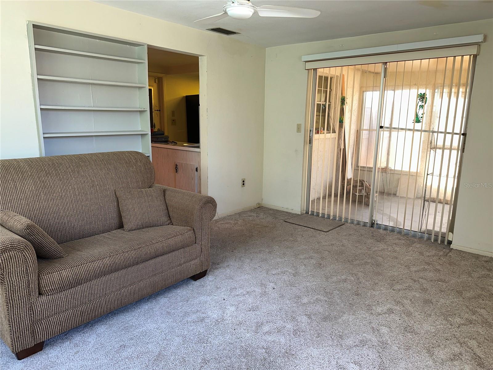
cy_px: 185
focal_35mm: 24
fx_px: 342
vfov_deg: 56.8
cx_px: 246
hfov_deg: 71.6
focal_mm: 6.86
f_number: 1.78
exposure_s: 1/22
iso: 64
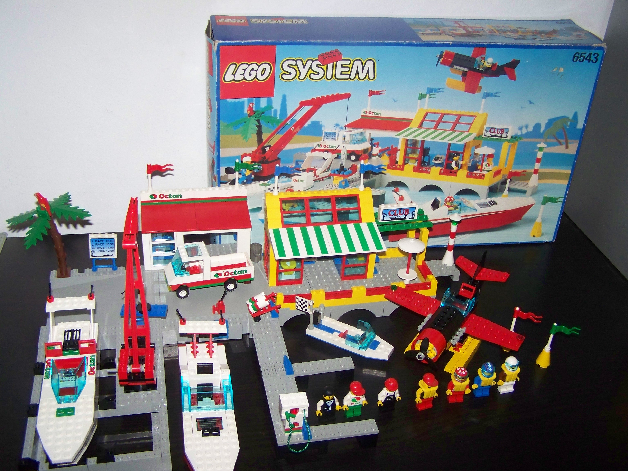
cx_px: 314
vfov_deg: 37.7
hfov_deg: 49.0
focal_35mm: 38
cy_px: 236
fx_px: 689
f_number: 2.8
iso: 200
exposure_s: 1/30
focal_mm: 6.3
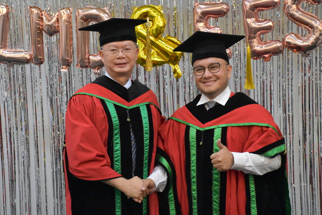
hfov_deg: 21.9
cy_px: 108
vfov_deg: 14.7
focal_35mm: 93
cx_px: 161
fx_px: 832
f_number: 7.1
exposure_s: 1/200
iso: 10000
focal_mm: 62
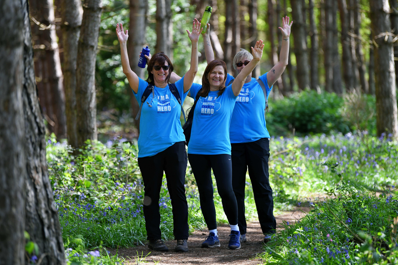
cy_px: 132
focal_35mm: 170
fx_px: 1879
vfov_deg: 8.1
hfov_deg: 12.1
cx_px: 199
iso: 500
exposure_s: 1/800
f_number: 3.2
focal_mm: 170
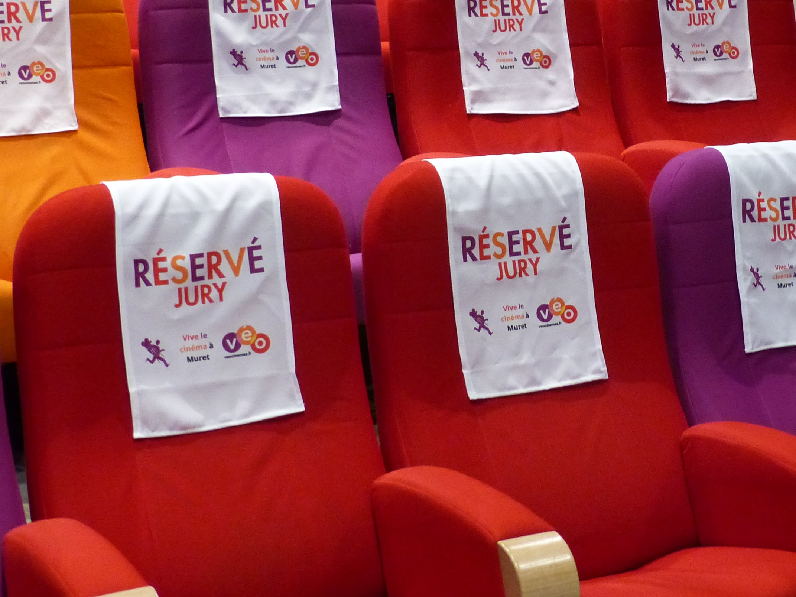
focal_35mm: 84
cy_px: 111
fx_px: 1931
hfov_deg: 23.0
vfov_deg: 17.4
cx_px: 604
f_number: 2.8
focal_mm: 8.1
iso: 400
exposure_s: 1/8
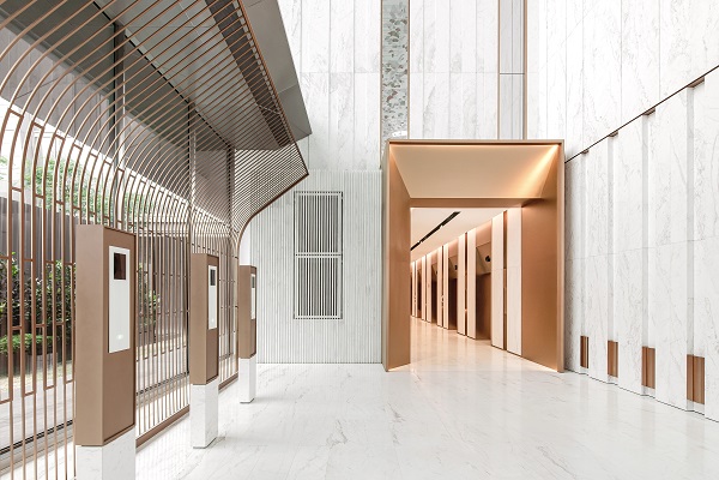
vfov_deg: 81.2
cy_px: 240
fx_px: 280
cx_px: 360
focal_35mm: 14
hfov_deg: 104.3
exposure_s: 1/5
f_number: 11
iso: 250
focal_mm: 14
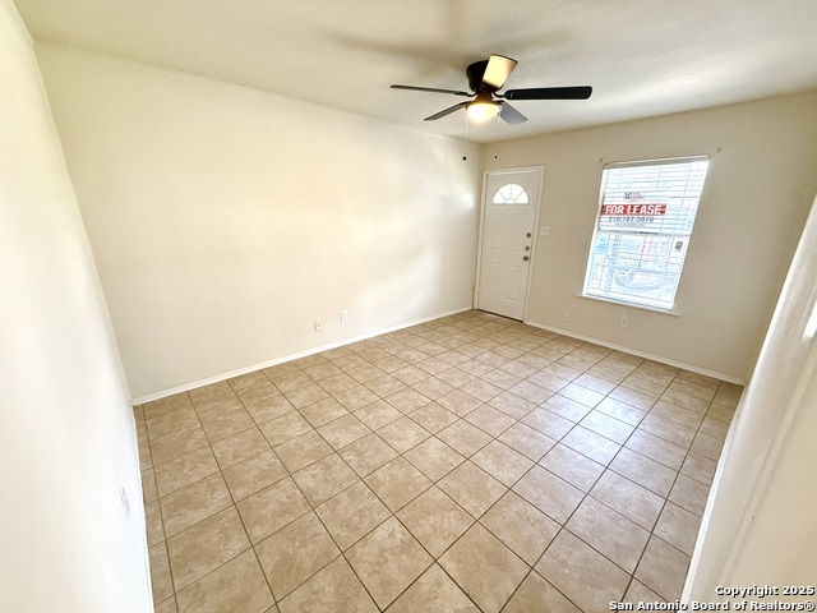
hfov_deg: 102.1
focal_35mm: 14
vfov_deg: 85.7
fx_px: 330
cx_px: 408
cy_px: 306
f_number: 2.2
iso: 400
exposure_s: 1/120
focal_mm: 2.22
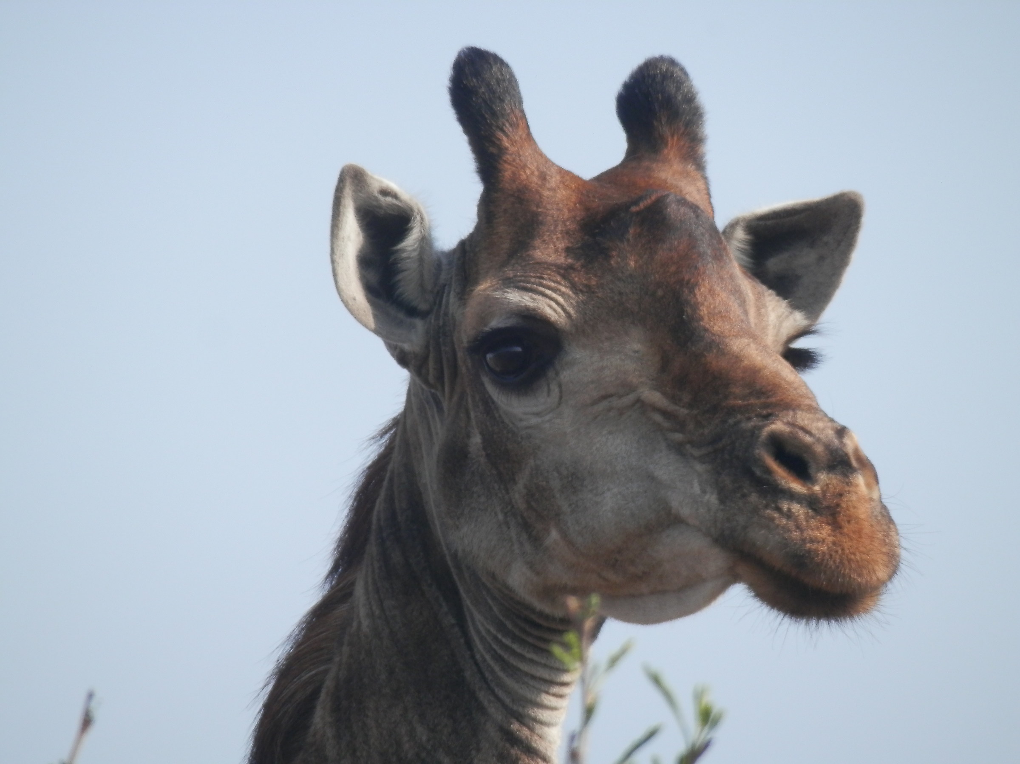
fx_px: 17676
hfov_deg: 3.3
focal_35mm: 600
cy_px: 382
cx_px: 510
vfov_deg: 2.5
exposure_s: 1/250
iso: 125
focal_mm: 108
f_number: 6.9
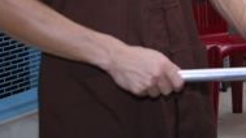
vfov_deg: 8.5
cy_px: -116
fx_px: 893
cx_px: 375
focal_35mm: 137
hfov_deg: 14.6
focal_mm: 38
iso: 1000
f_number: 4
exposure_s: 1/100
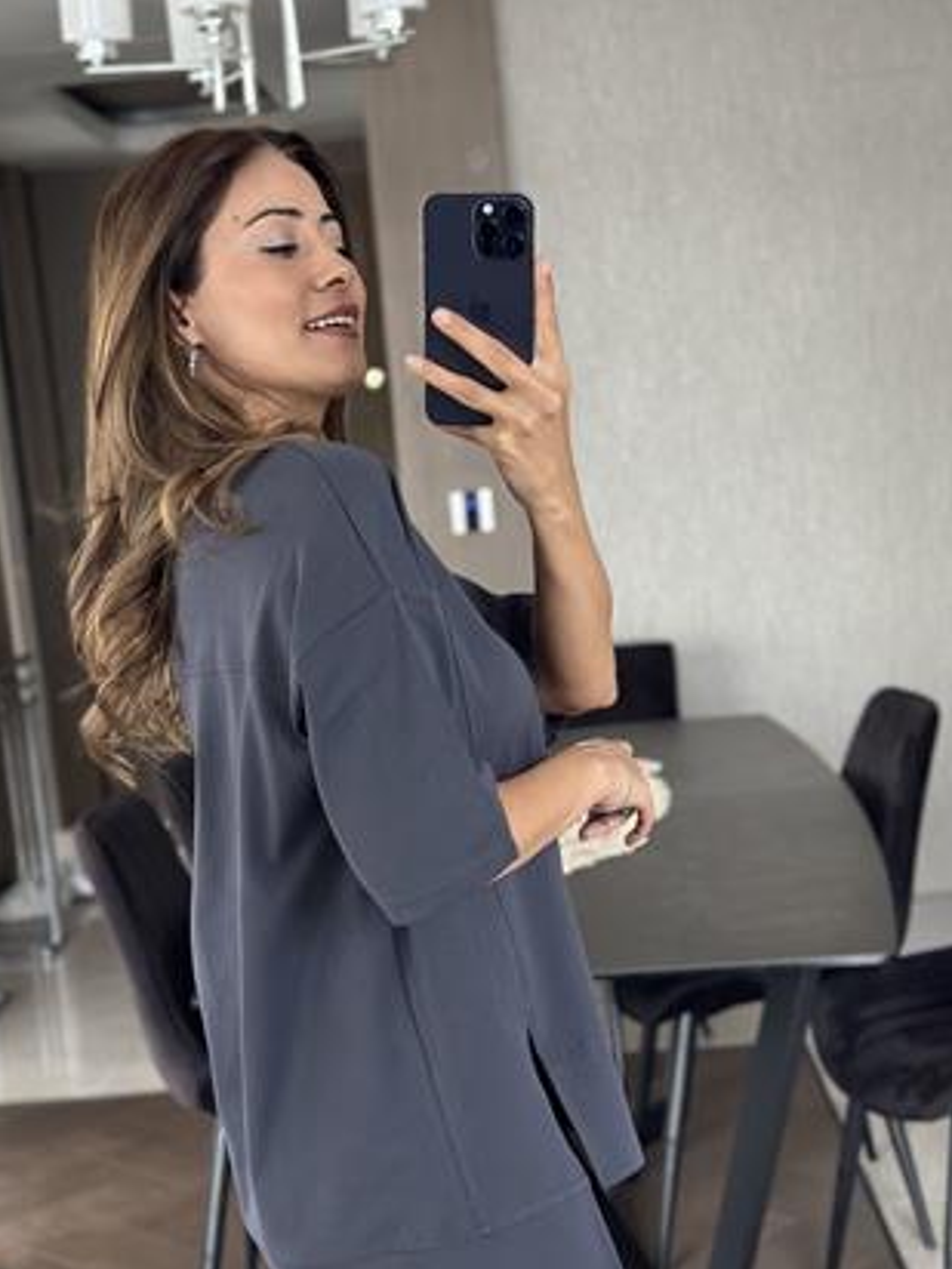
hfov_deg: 24.8
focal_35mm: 59
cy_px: 748
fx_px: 2163
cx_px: 410
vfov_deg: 32.6
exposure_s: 1/46
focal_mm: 6.86
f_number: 1.78
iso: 400
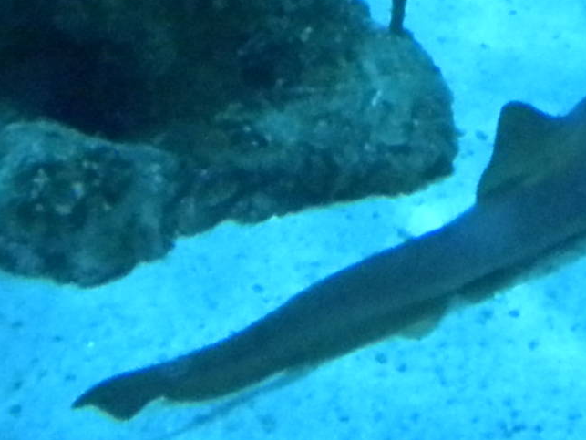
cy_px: 30
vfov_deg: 15.9
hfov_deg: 20.9
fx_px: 1558
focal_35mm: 92
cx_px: 508
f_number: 3.5
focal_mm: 6.6
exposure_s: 1/55
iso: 2528
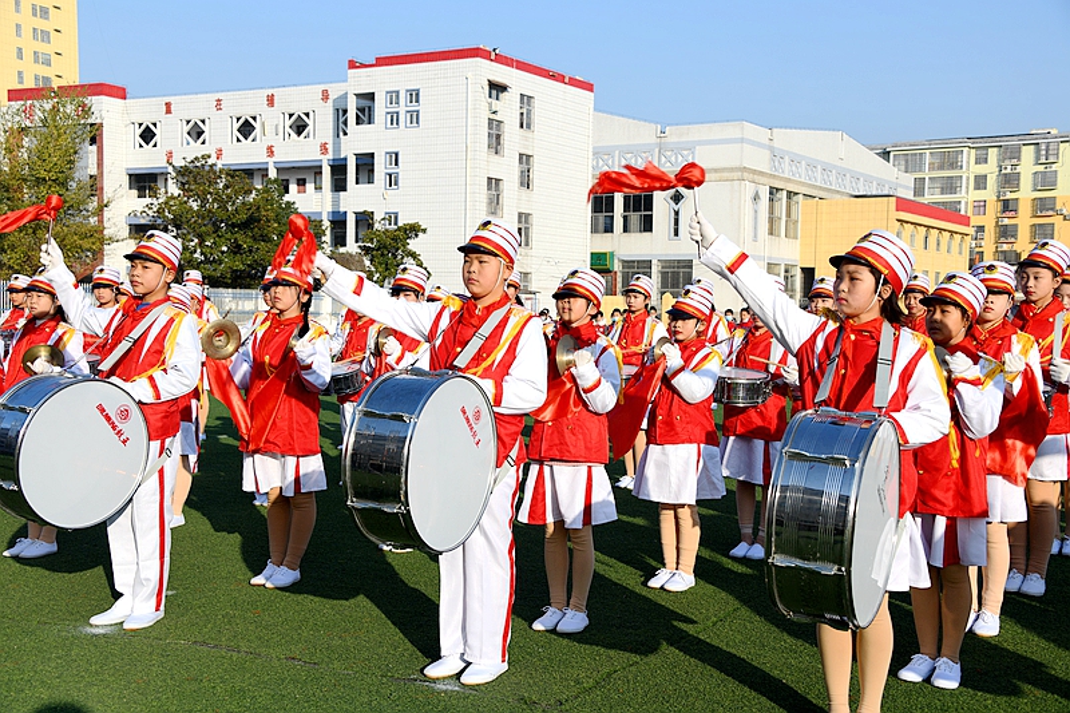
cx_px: 535
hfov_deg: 43.6
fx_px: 1337
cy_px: 356
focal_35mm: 45
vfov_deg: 29.9
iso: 64
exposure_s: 1/200
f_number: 7.1
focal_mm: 45
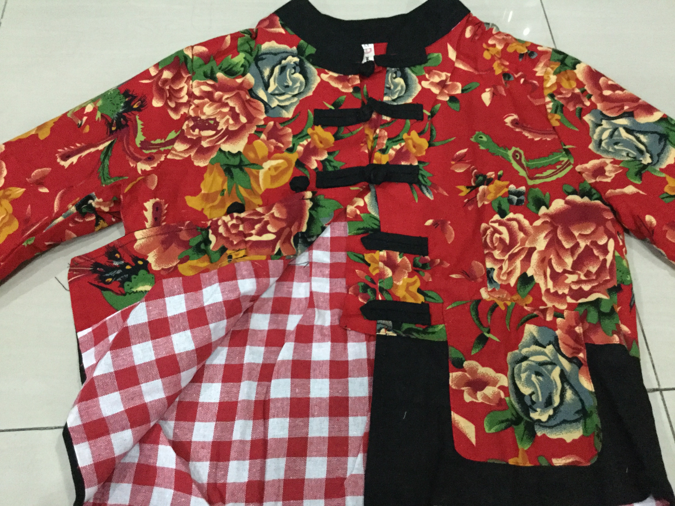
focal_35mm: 31
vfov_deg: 45.4
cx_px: 338
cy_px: 253
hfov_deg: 58.4
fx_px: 604
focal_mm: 3.3
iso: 640
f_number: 2.4
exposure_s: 1/17
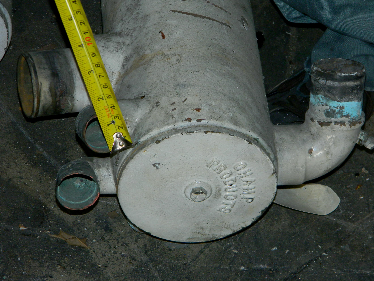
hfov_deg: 13.3
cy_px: 140
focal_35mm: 148
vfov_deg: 10.0
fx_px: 1599
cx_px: 187
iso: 200
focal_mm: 26.8
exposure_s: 1/30
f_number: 5
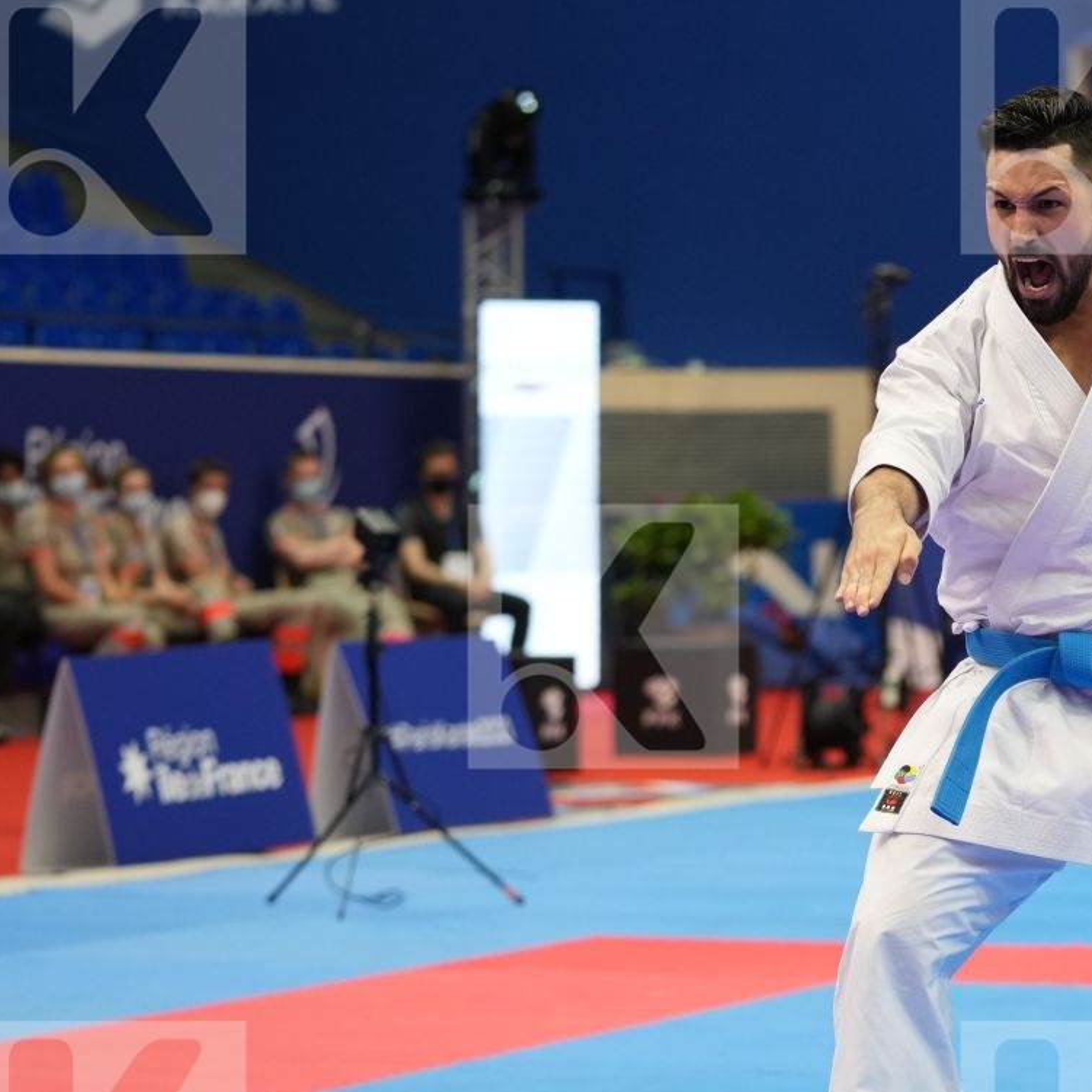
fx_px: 6032
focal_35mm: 169
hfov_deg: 10.3
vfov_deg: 10.3
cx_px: 1096
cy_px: 637
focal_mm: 83
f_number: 2.8
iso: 1000
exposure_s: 1/500
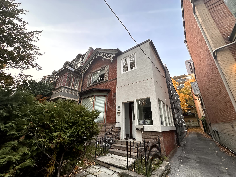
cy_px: 88
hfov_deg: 102.1
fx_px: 95
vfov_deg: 85.7
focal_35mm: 14
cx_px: 118
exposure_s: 1/121
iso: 100
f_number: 2.2
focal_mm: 2.22
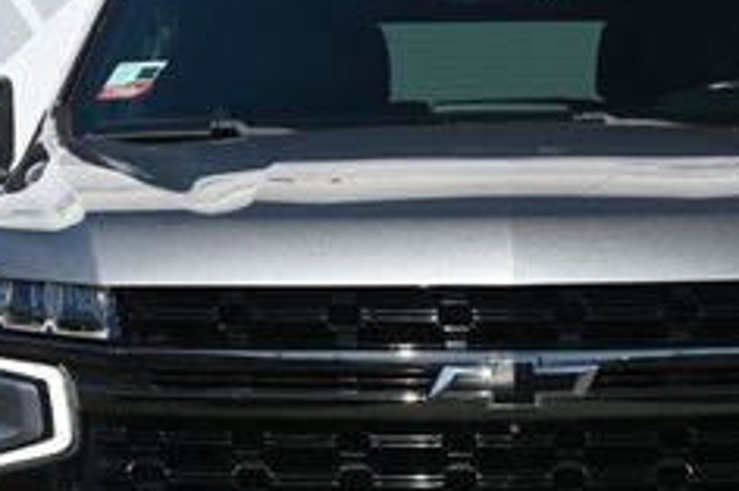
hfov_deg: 10.1
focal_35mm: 203
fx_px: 4164
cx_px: 507
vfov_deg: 6.7
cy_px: 397
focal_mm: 50
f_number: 7.1
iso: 100
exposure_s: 1/200
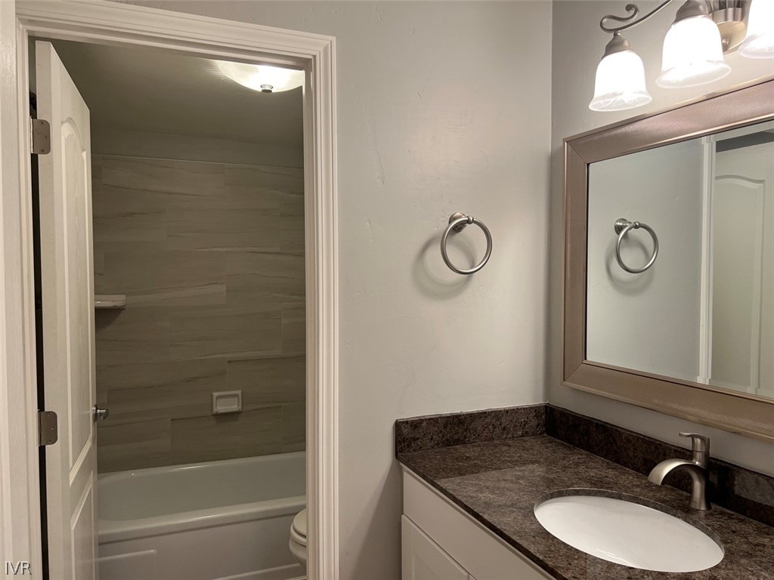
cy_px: 290
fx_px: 581
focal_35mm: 26
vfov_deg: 53.1
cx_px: 387
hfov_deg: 67.3
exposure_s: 1/120
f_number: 1.5
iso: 100
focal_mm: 5.7
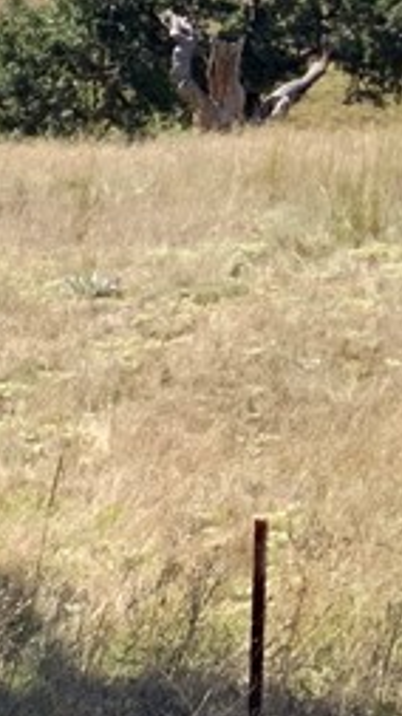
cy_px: 269
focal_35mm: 128
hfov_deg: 7.6
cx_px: -1025
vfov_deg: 16.7
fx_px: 2430
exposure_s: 1/829
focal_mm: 3
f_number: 1.8
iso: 16
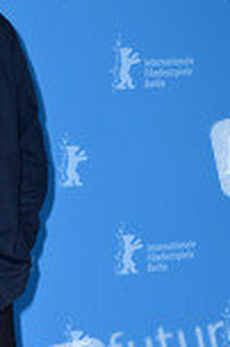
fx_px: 1469
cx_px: -61
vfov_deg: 13.4
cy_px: 258
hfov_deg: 8.8
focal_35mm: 153
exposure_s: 1/250
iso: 1000
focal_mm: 58
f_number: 5.6
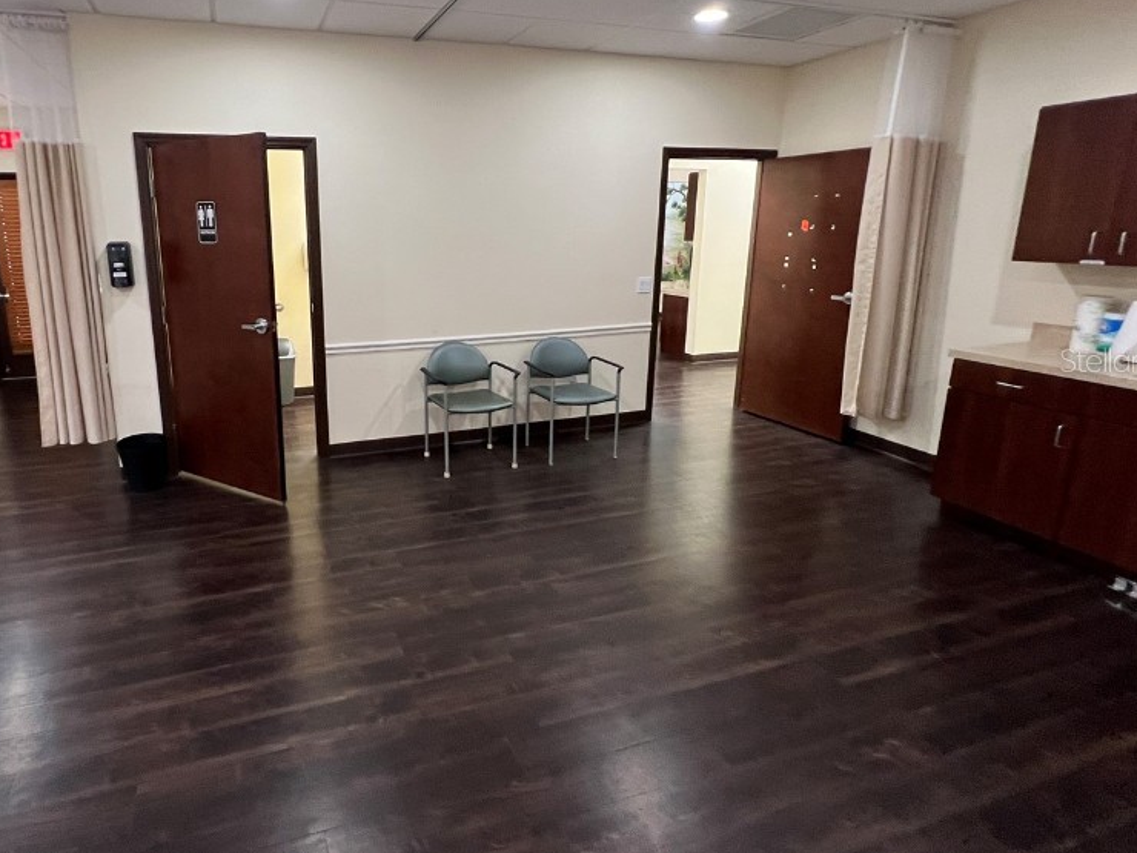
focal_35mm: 18
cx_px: 418
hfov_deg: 85.8
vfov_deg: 71.1
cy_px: 360
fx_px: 591
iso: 400
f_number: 1.8
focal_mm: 1.57
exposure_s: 1/60
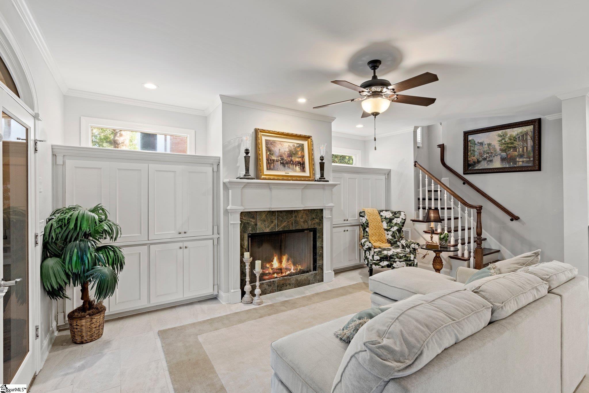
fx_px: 278
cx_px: 294
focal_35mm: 17
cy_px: 196
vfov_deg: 70.4
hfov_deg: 93.3
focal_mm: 17
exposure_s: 1/4
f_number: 8
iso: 200
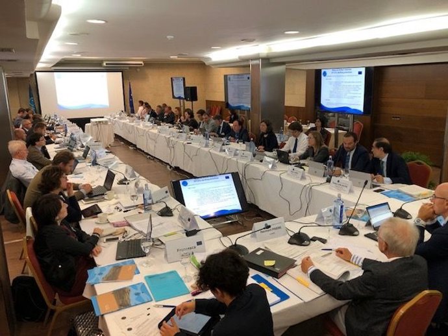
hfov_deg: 63.4
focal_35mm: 28
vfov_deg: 49.8
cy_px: 168
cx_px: 224
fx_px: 363
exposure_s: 1/25
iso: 32
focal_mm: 3.99
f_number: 1.8
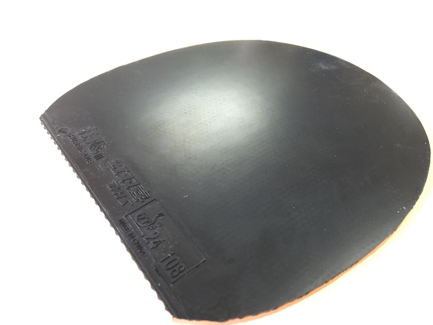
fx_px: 363
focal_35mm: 29
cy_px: 162
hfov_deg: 61.7
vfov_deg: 48.2
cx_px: 216
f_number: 2.2
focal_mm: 4.15
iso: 100
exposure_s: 1/15
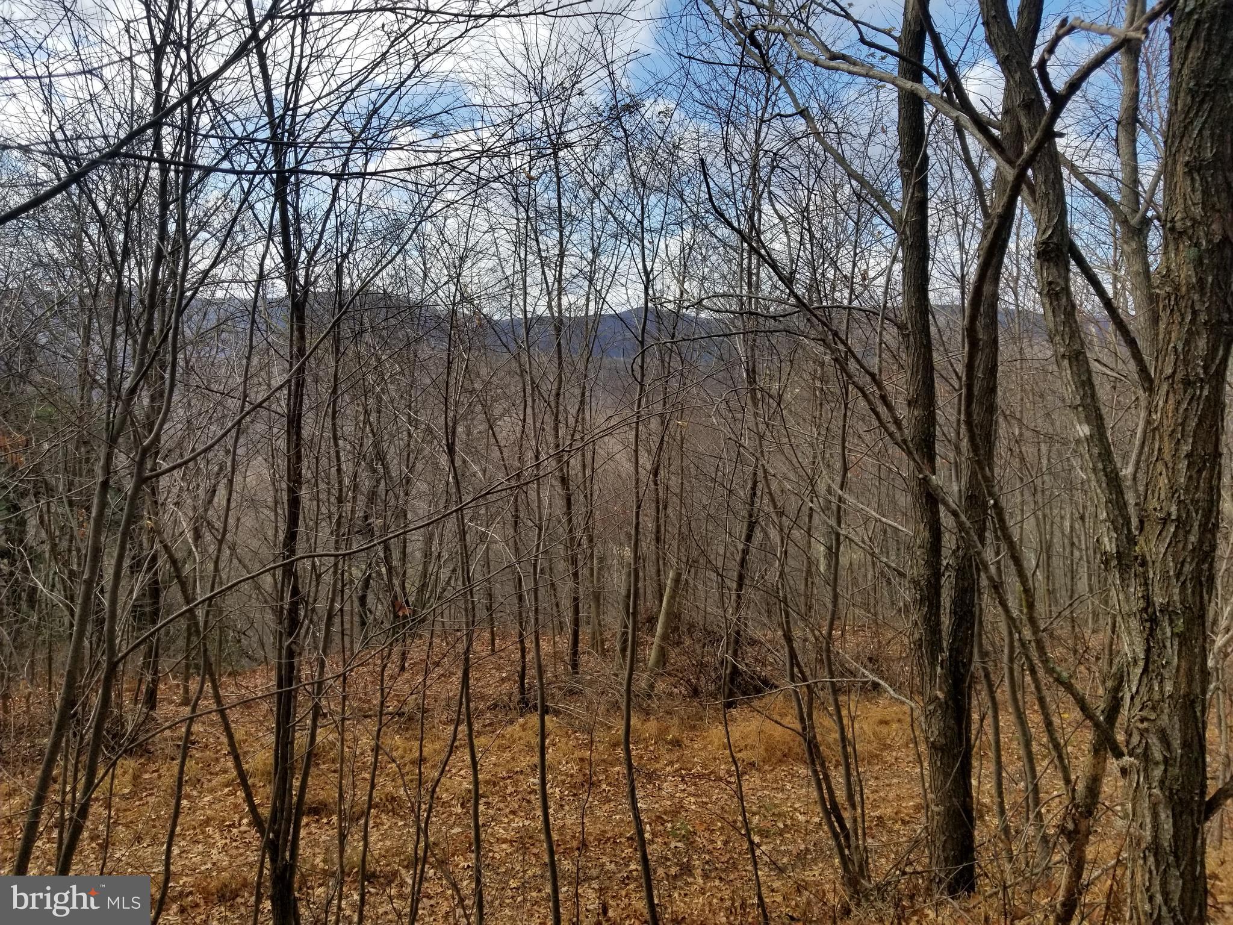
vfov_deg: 53.1
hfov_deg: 67.3
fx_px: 926
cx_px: 616
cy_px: 462
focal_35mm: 26
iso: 50
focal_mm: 4.25
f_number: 1.7
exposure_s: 1/1745
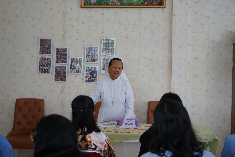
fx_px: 457
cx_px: 118
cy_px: 78
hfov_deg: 28.8
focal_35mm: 70
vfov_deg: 19.5
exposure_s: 1/160
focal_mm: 70
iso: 3200
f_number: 5.6
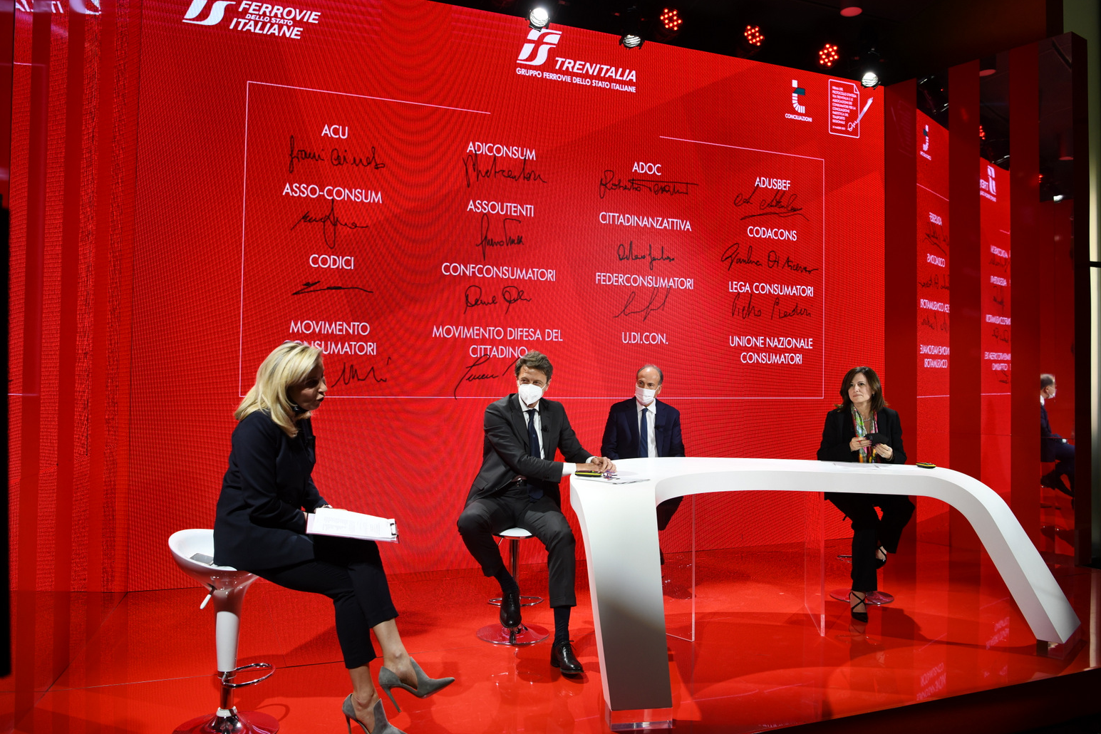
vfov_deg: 45.0
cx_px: 562
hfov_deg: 63.7
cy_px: 373
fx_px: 887
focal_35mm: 29
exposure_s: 1/200
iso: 800
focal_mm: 28
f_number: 4
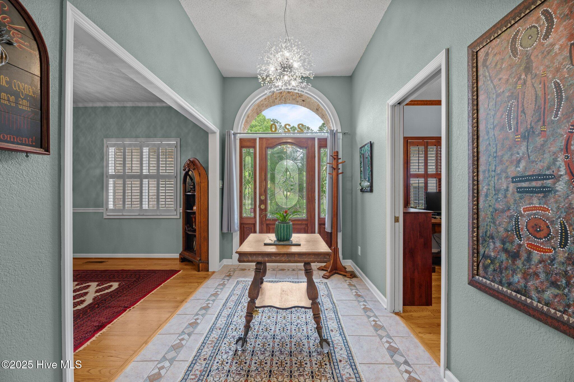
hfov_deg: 104.3
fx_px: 223
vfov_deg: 81.2
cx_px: 287
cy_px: 191
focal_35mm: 14
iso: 100
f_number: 9
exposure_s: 1.3
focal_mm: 14
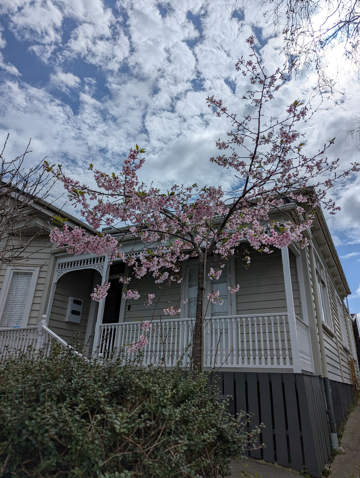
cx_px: 180
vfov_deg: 71.5
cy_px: 239
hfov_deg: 56.9
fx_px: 332
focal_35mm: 24
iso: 36
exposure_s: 1/10309
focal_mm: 6.81
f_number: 1.85
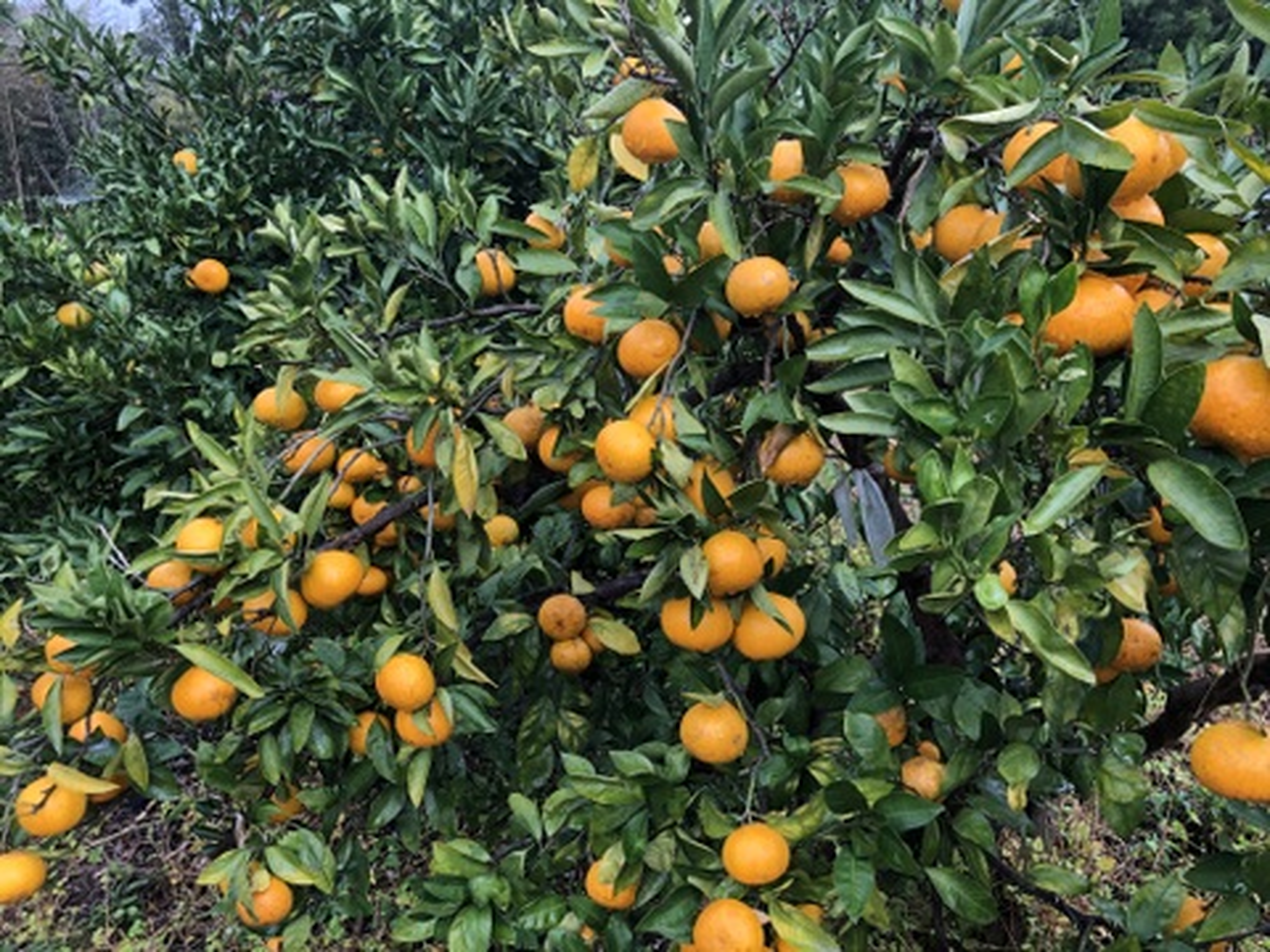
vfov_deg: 49.7
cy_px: 476
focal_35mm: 28
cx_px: 635
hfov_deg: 63.4
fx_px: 1027
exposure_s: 1/120
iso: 32
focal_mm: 3.99
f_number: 1.8
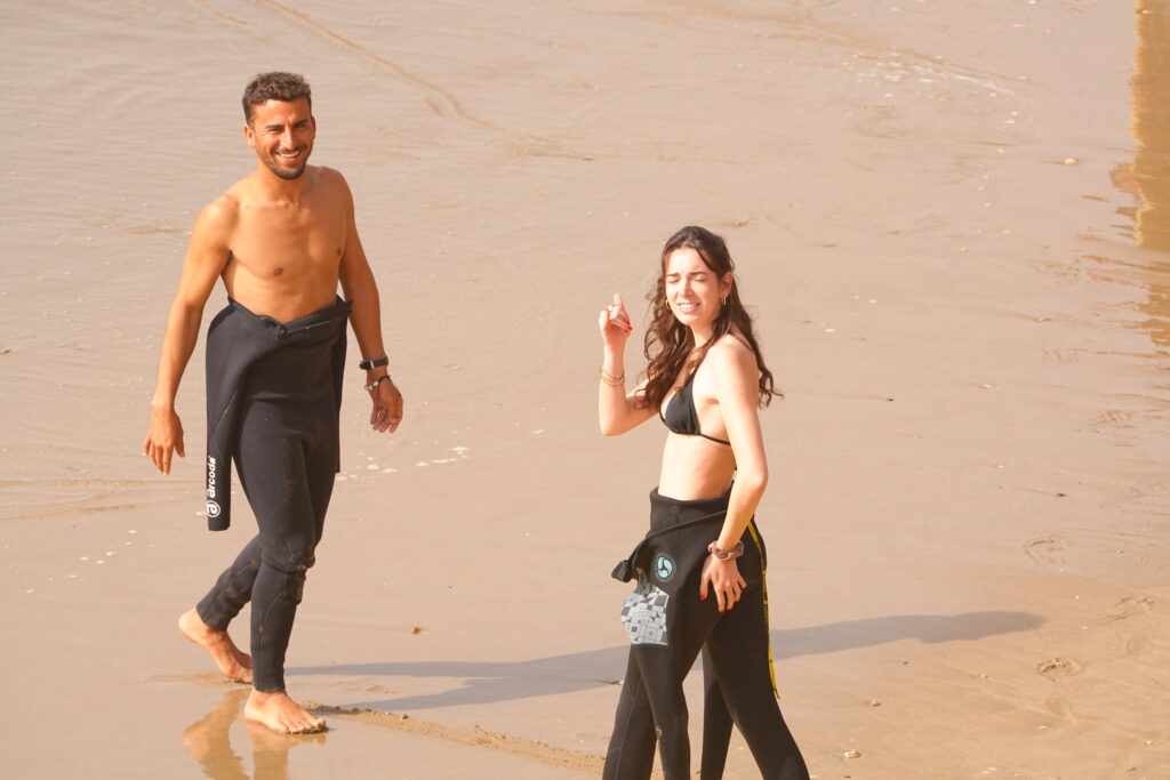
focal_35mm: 506
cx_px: 585
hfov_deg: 4.1
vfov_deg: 2.7
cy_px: 390
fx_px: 16446
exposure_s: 1/1000
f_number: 11
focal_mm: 506
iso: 1600
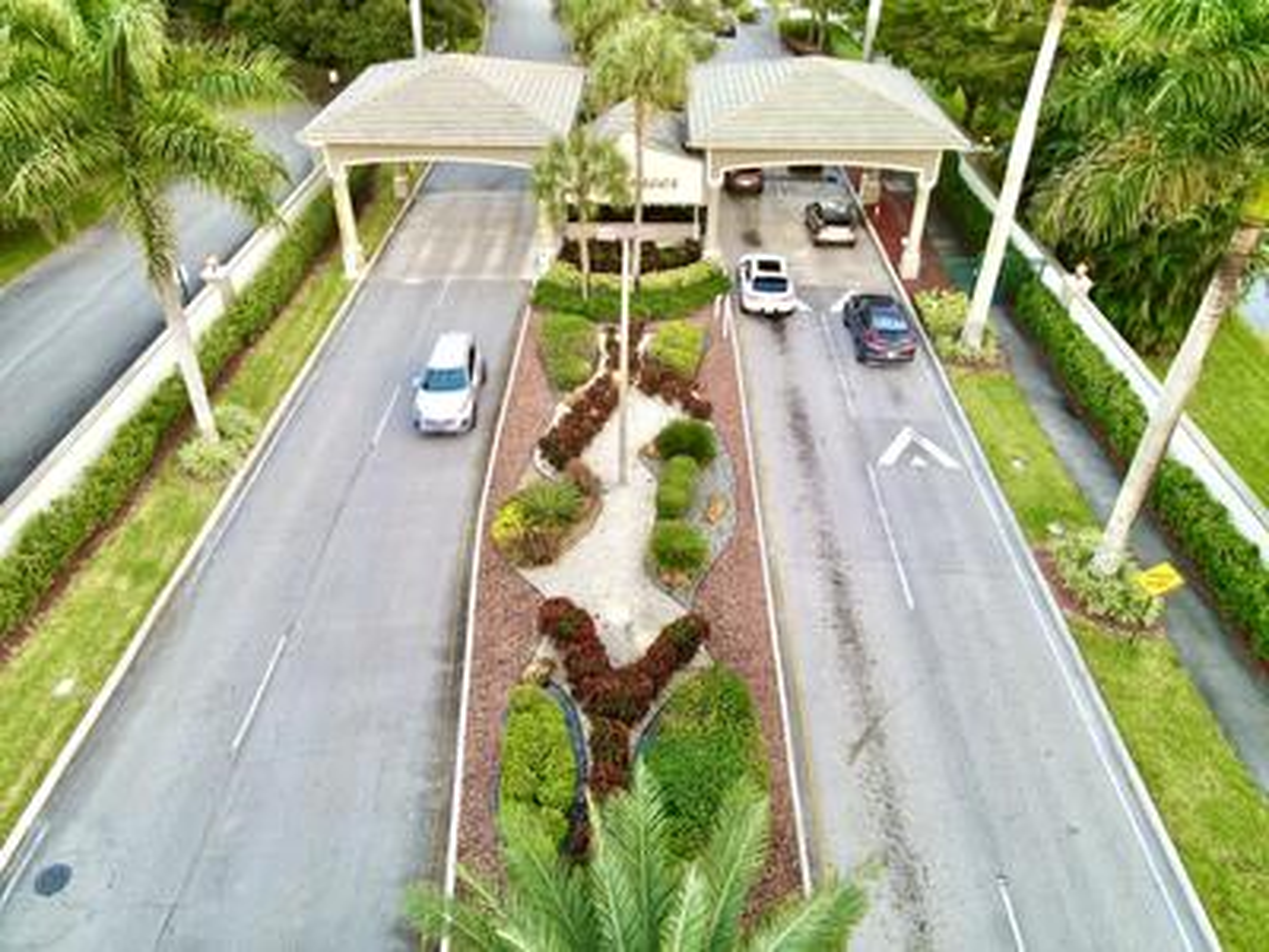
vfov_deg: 56.8
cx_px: 634
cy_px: 476
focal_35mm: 24
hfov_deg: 71.6
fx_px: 880
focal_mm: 4.5
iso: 180
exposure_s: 1/15
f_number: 2.8
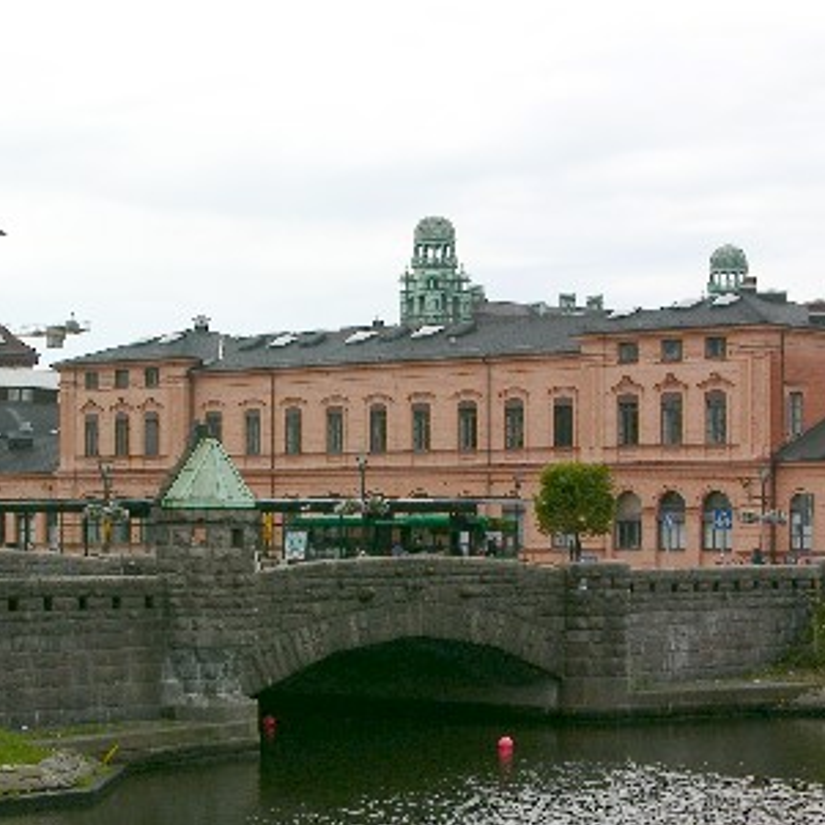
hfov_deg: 17.4
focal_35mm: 100
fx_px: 2696
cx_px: 319
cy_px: 488
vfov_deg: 17.4
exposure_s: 1/148
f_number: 7
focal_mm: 14.7
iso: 50
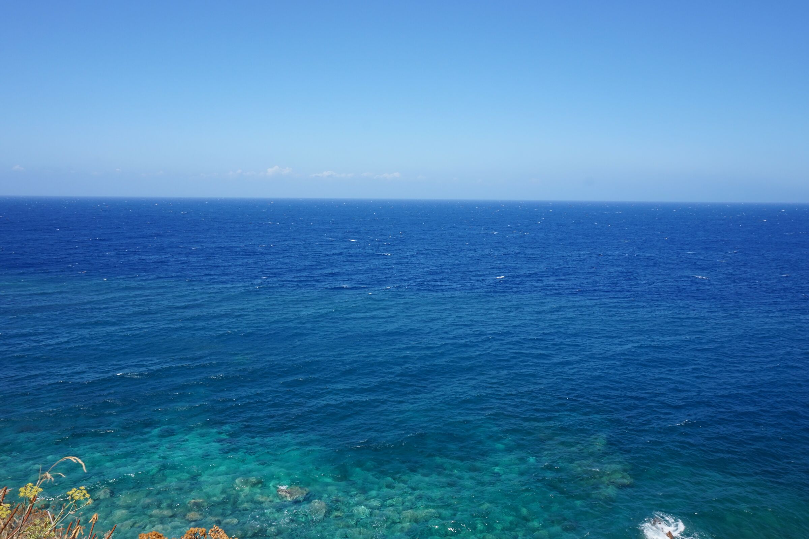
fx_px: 539
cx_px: 404
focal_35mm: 24
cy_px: 270
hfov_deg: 73.8
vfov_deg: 53.1
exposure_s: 1/80
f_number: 14
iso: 100
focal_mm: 16
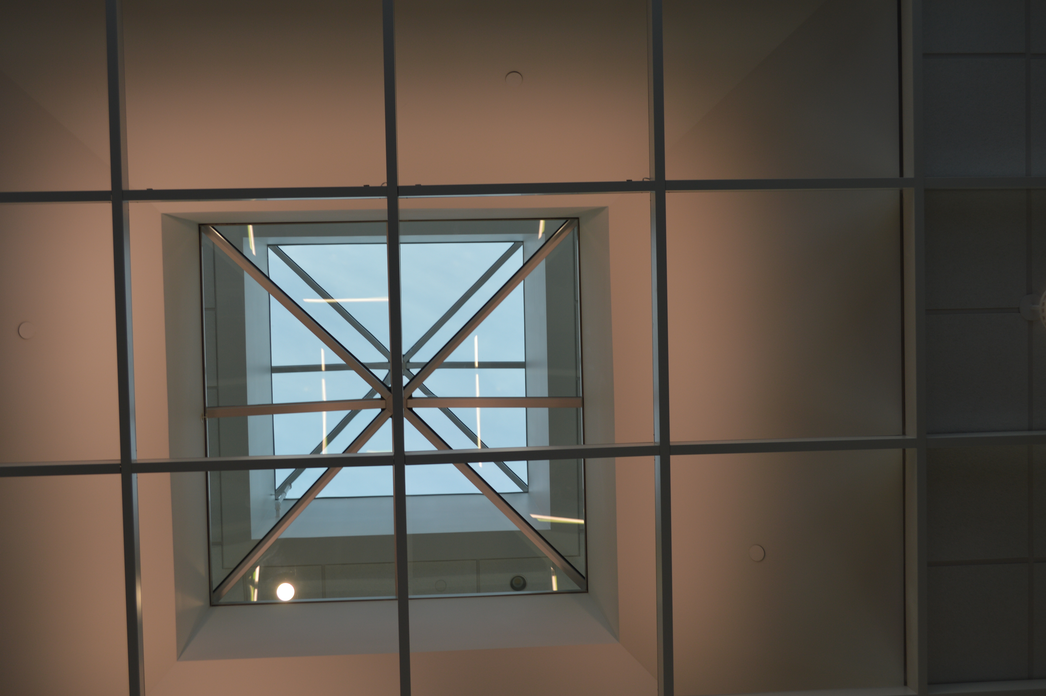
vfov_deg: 28.0
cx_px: 523
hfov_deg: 41.1
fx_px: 1393
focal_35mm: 48
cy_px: 348
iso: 100
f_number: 5.6
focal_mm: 32
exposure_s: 1/125
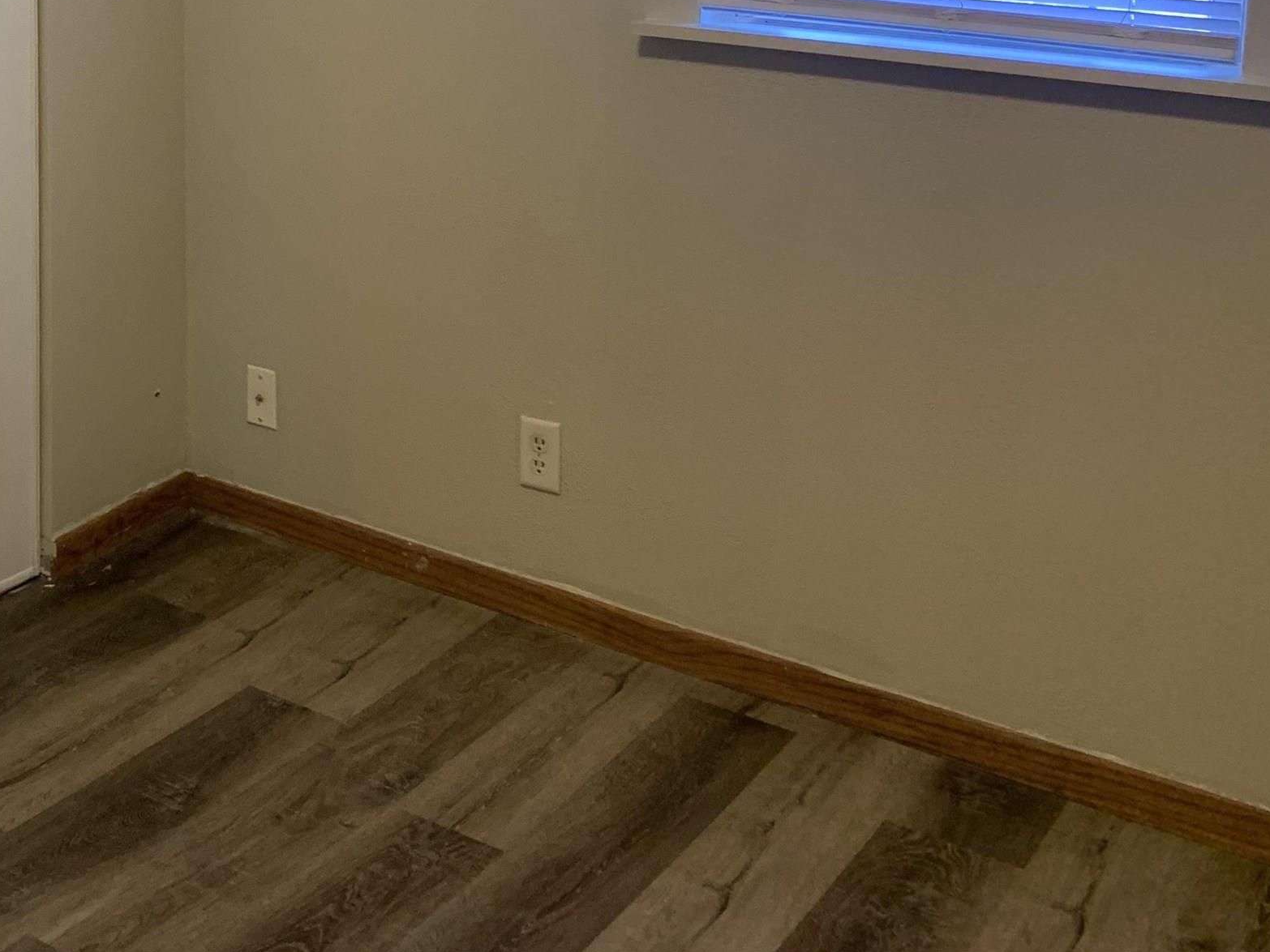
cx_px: 190
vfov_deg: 27.3
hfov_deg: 35.8
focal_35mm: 51
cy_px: 53
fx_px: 1871
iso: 160
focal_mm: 4.25
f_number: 1.8
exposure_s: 1/60
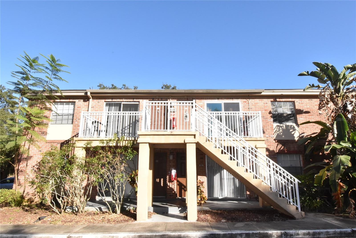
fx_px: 208
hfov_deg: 81.2
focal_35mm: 21
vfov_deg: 59.6
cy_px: 119
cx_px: 178
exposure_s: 1/200
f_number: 25
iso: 1600
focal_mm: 14
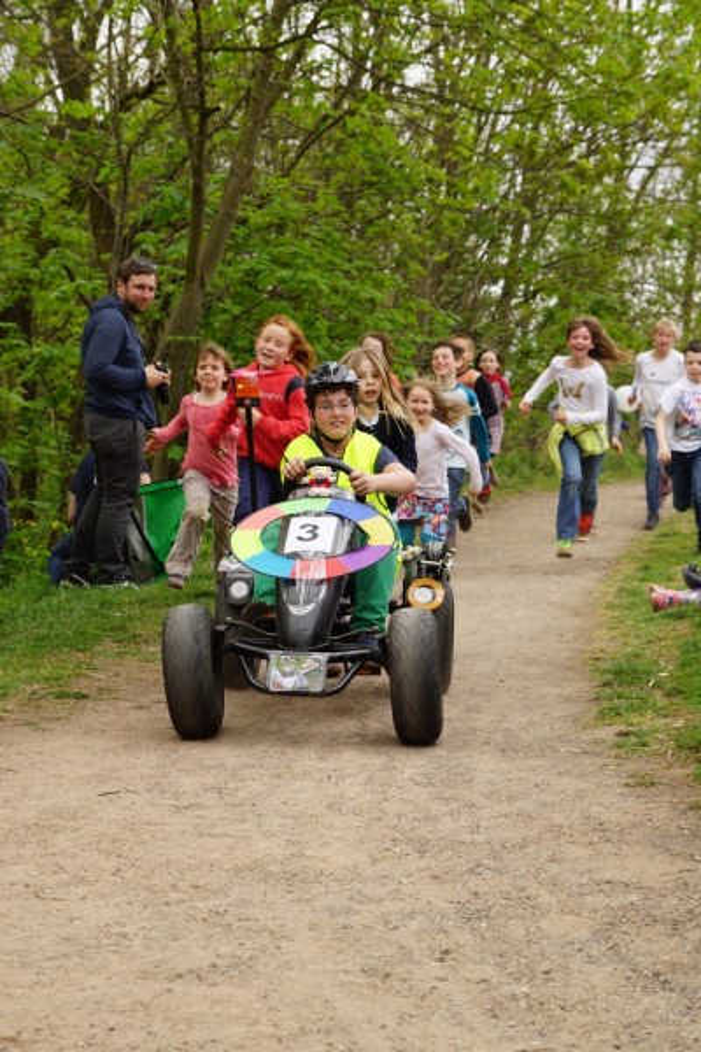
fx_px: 2190
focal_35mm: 75
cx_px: 350
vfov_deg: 27.0
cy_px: 526
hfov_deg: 18.2
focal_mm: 50
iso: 200
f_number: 4.5
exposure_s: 1/200
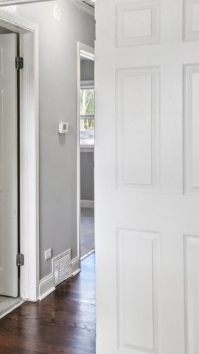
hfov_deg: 22.7
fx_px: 487
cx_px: 31
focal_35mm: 52
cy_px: 140
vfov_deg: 39.7
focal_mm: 10
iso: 320
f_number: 8
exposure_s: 1/15
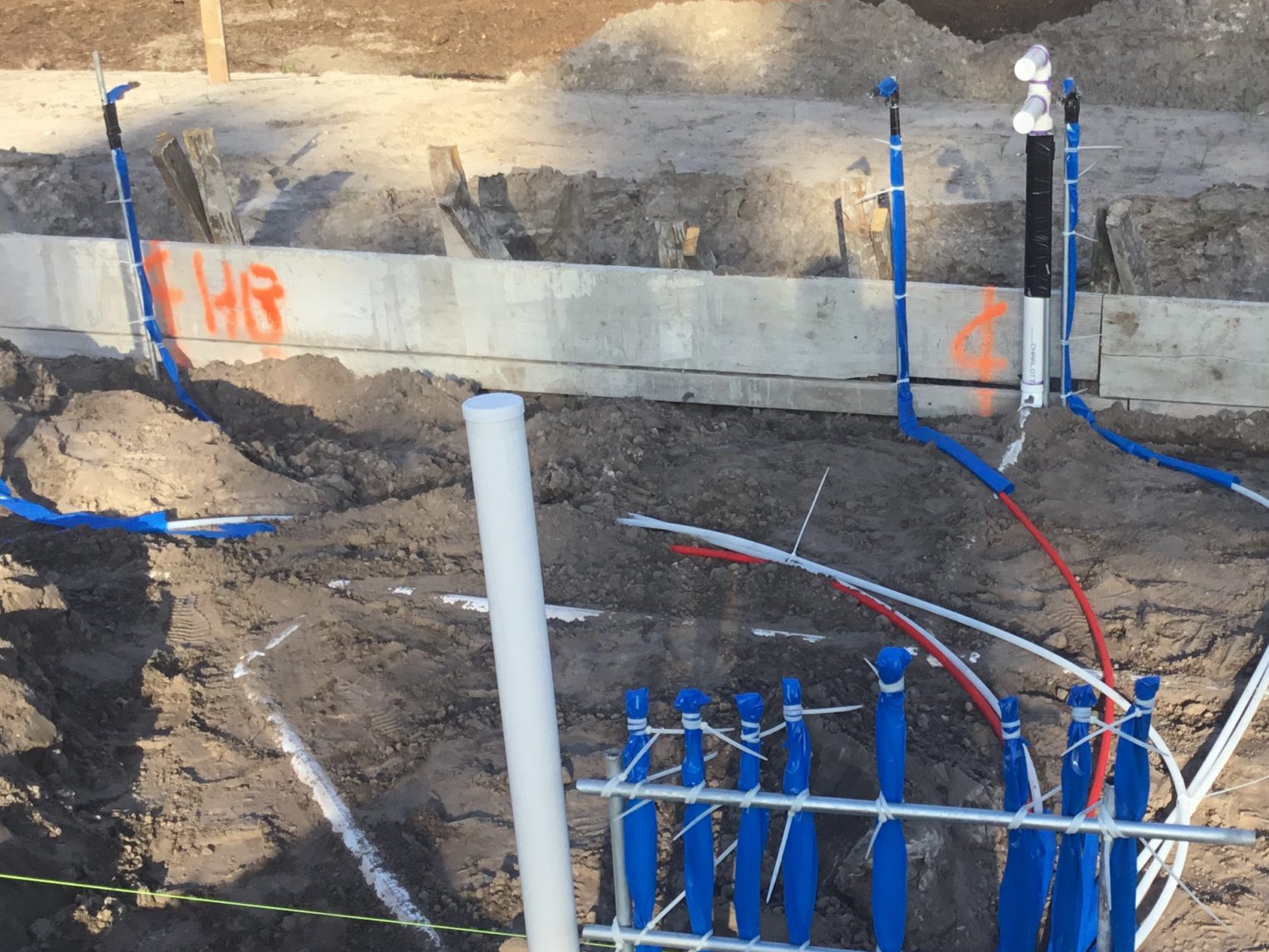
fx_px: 1907
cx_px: 918
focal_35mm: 52
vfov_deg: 28.0
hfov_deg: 36.1
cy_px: 580
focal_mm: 3.3
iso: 25
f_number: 2.4
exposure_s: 1/416
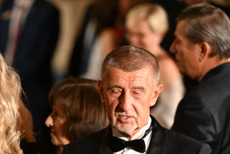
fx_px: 2365
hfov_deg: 5.6
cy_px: 142
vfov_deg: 3.7
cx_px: 62
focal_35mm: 370
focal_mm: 200
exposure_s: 1/200
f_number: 3.5
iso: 8000
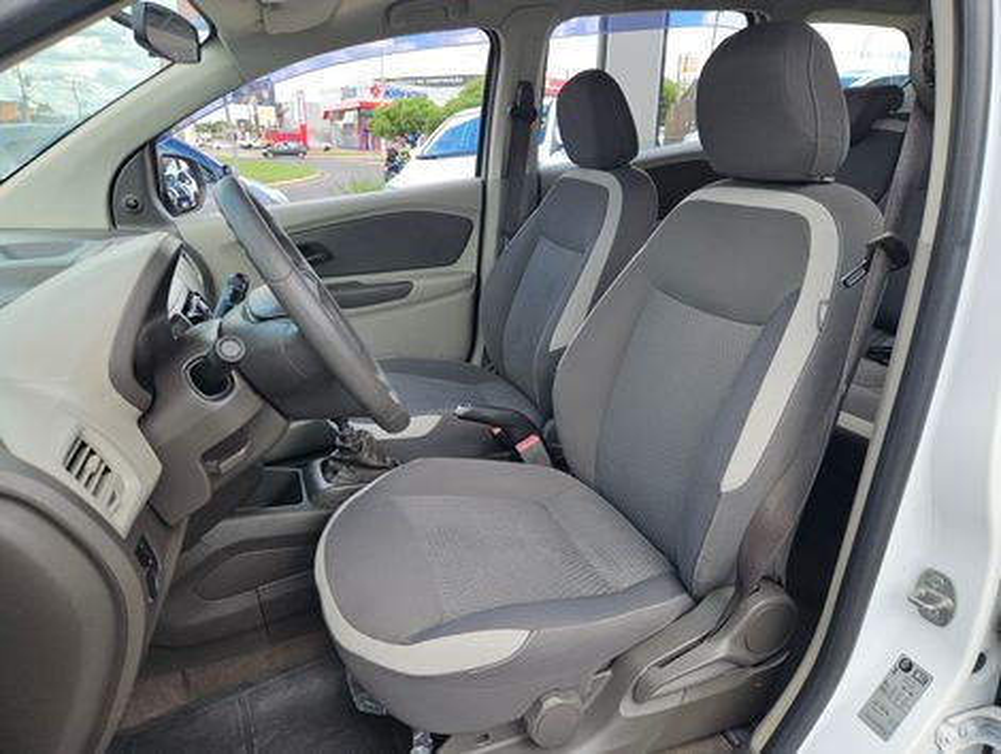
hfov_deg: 73.8
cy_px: 377
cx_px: 500
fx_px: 666
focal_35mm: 23
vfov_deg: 59.0
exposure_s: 1/300
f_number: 1.8
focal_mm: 5.4
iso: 25
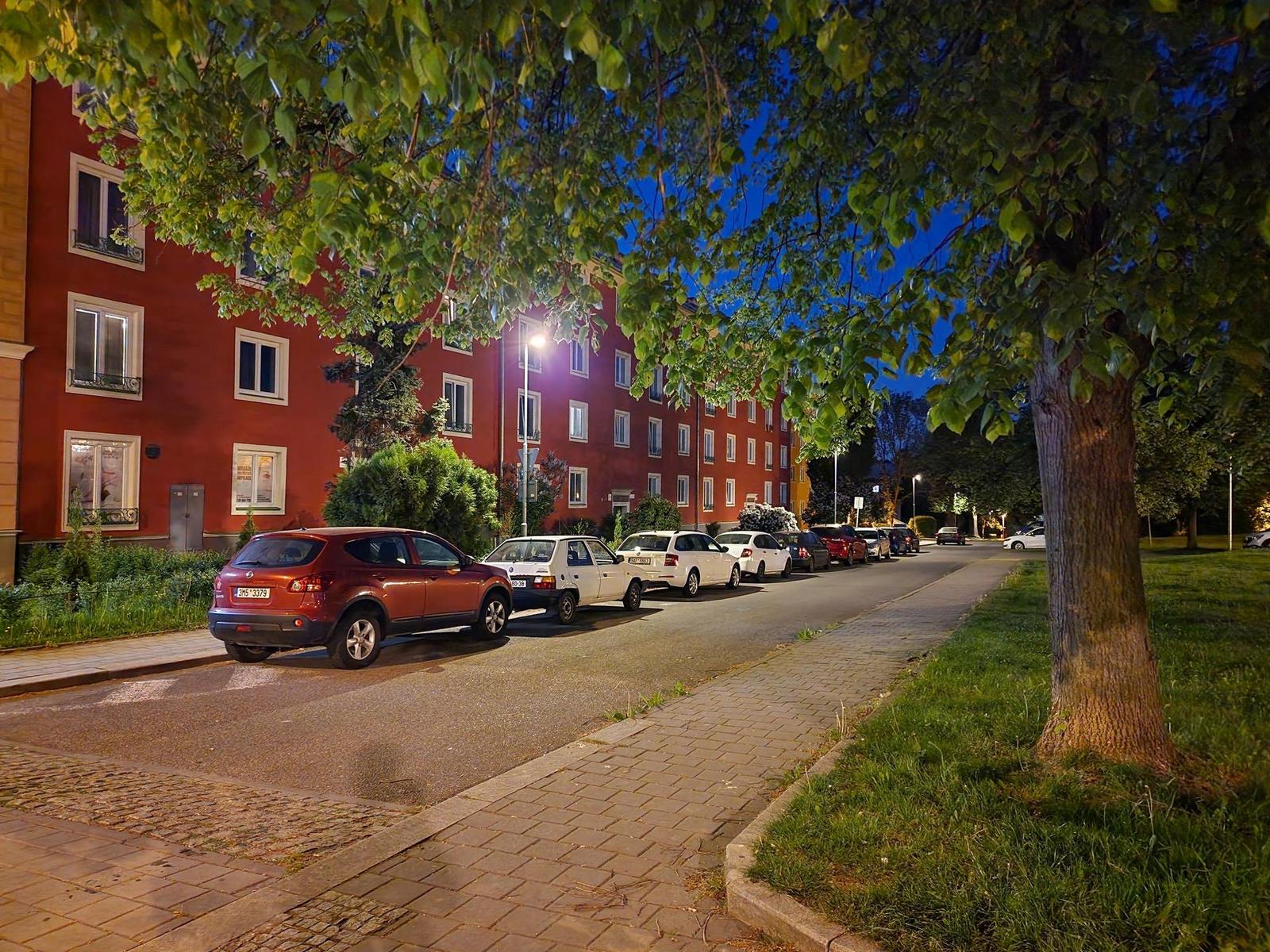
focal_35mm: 23
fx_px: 844
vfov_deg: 58.9
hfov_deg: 73.9
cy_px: 476
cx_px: 635
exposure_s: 1/10
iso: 2000
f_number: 1.8
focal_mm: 6.4
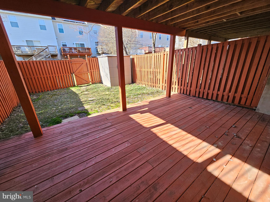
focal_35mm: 13
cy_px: 101
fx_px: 101
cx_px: 135
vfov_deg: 89.9
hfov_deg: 106.2
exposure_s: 1/291
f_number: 2.2
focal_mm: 2.2
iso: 64
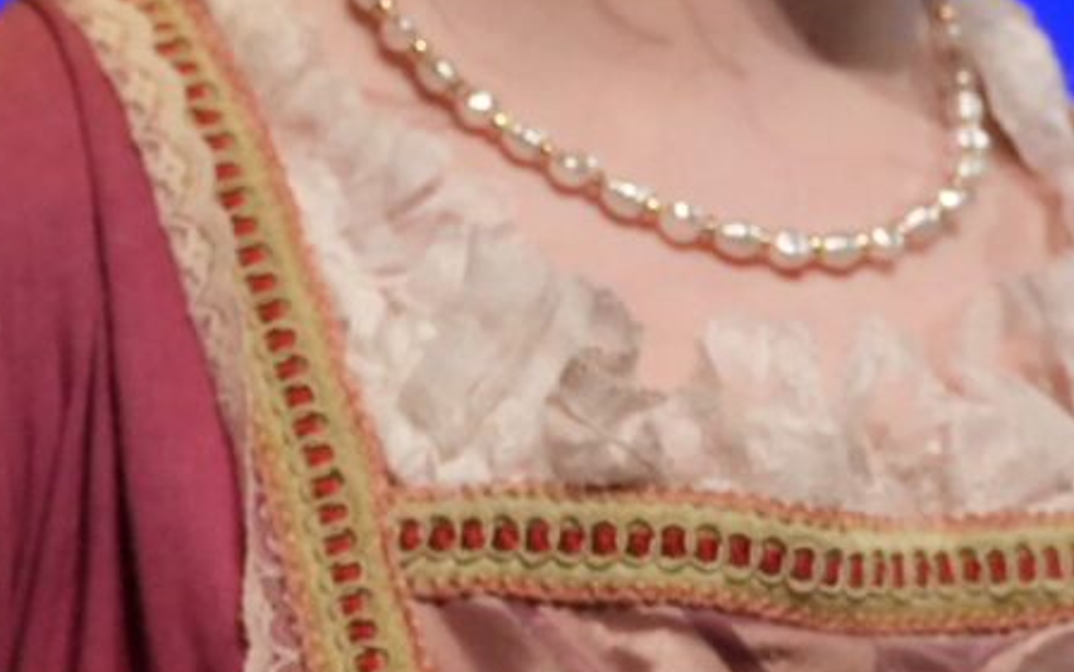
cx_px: -340
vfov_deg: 1.6
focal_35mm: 837
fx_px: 24508
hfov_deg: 2.5
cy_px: -11
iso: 3200
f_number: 5
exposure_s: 1/160
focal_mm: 144
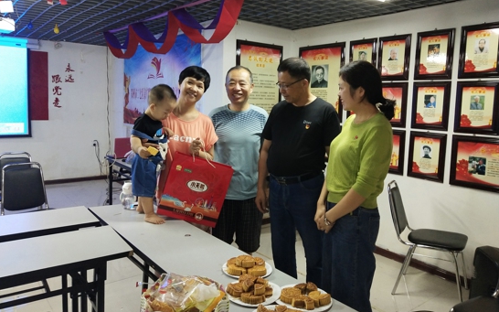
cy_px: 133
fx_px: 435
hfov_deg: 59.7
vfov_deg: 39.3
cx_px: 249
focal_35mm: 32
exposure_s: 1/33.3
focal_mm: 3.95
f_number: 1.8
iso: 420
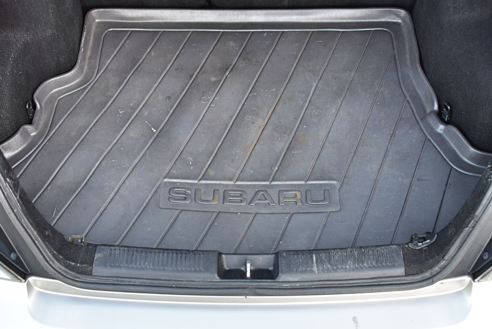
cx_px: 246
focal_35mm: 52
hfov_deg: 37.8
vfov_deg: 25.8
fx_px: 718
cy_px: 164
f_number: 4
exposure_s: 1/60
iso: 500
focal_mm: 35
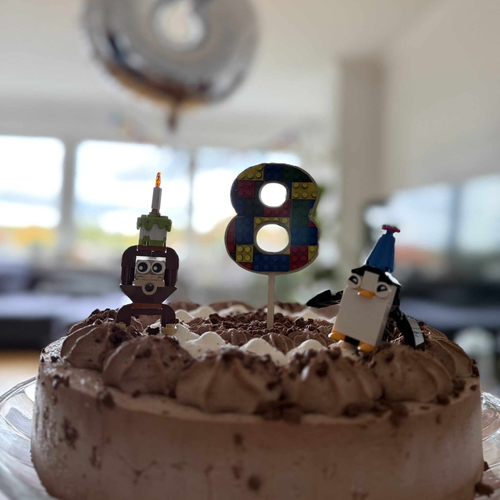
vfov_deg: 55.4
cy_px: 212
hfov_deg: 55.6
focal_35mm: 29
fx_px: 474
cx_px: 255
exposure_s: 1/60
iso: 250
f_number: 1.78
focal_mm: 6.76
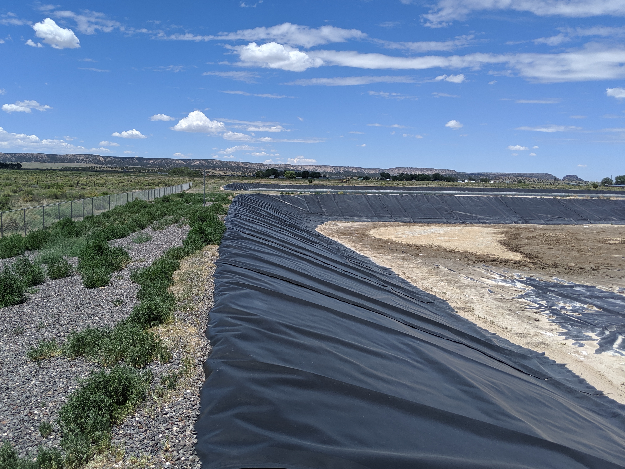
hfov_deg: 58.1
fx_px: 560
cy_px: 227
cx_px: 271
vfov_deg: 45.4
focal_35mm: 31
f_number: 1.8
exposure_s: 1/3356
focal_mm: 4.44
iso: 54
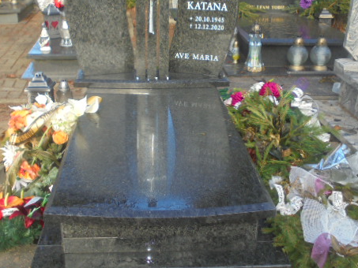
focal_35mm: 48
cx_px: 171
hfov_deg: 39.6
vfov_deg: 30.1
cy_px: 98
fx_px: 497
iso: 100
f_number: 4
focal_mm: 6.1
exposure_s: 1/125
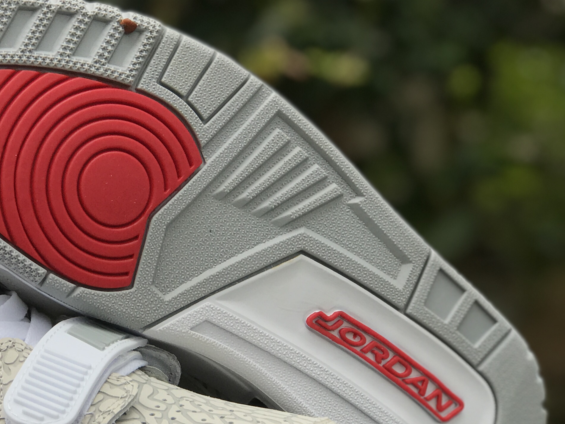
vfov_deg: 12.2
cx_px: 62
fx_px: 1975
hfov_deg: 16.1
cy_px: 259
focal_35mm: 121
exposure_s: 1/357
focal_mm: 6.6
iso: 20
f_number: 2.8
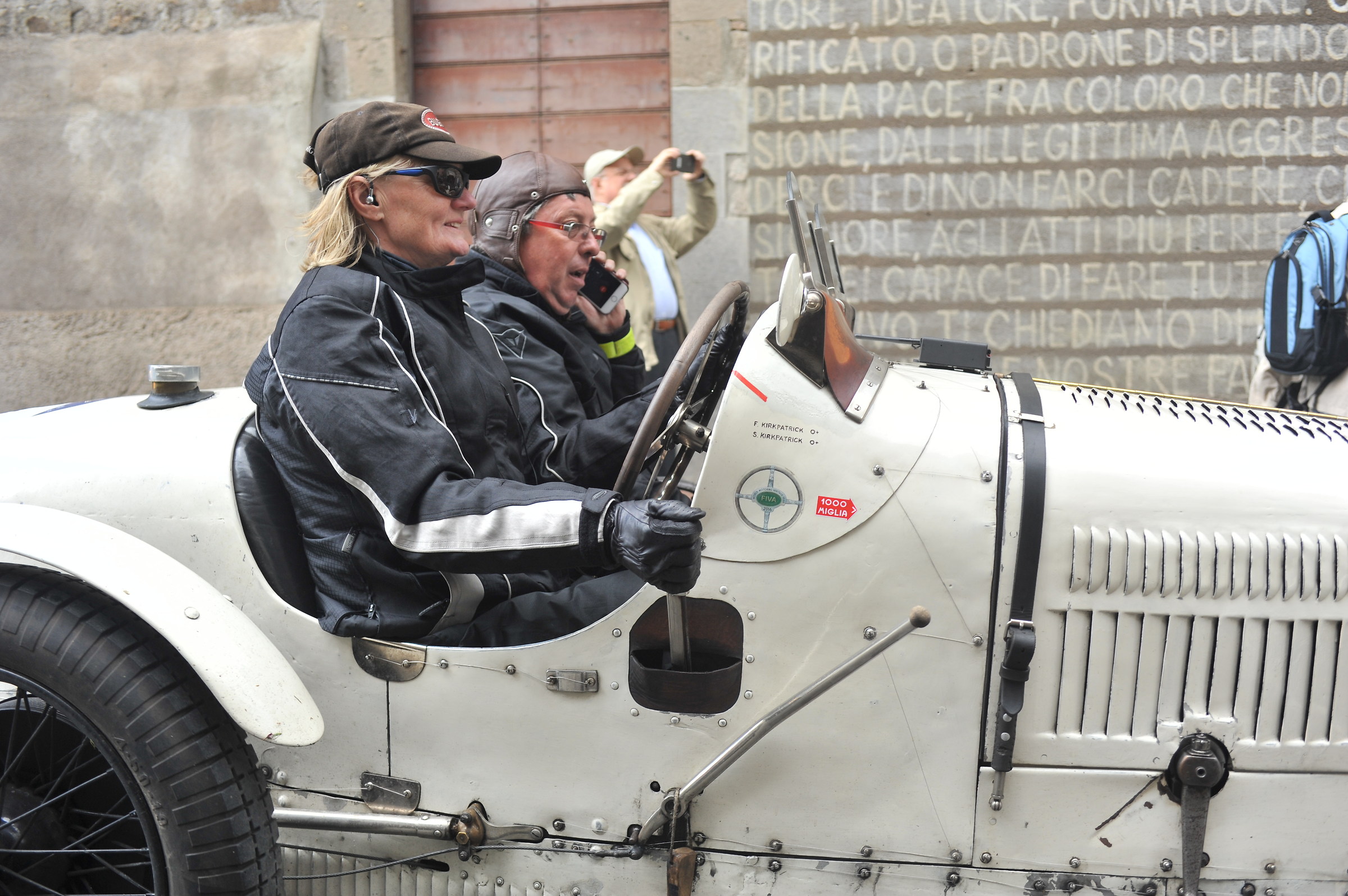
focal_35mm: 35
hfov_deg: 54.5
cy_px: 448
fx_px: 1309
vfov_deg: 37.8
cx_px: 674
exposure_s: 1/320
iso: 400
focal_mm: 35
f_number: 5.6
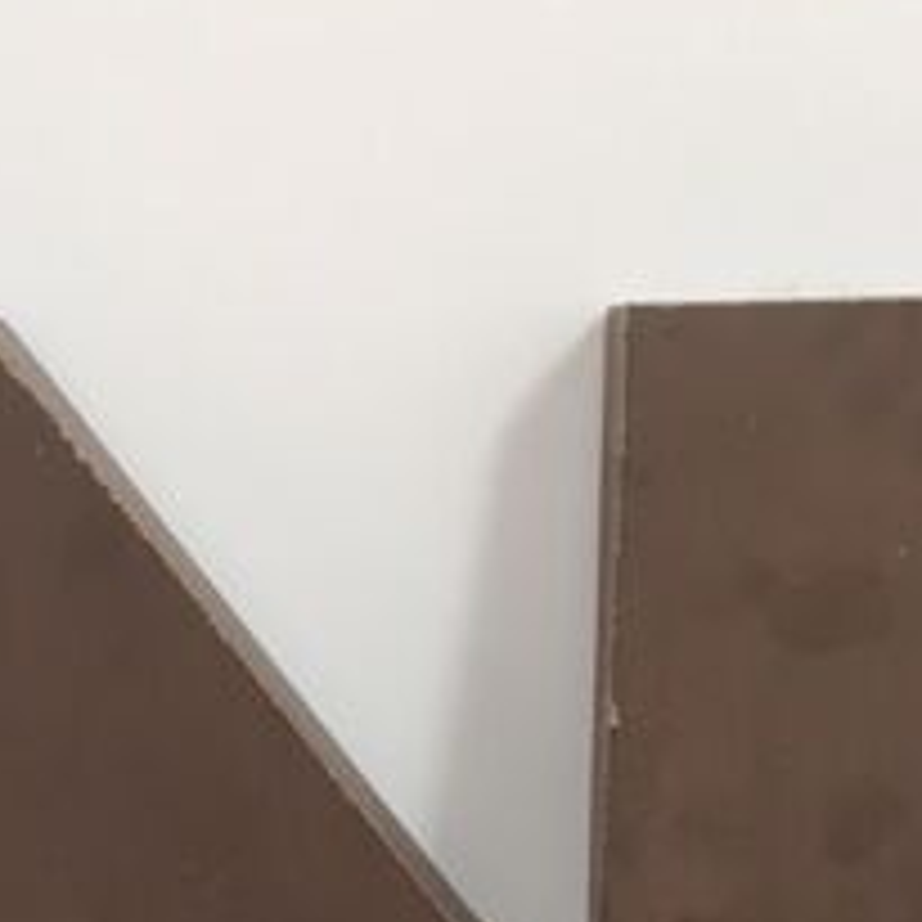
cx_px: 252
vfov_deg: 20.0
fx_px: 2411
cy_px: 1169
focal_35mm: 80
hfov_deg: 21.5
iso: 64
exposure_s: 1/33
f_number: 2.2
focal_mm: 4.15
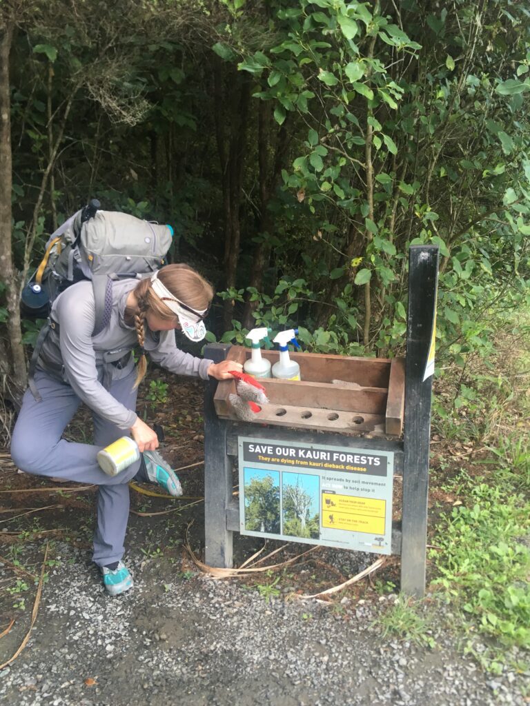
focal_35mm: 29
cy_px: 353
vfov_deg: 61.7
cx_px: 265
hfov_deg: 48.2
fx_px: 592
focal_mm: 4.15
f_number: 2.2
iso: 40
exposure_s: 1/33
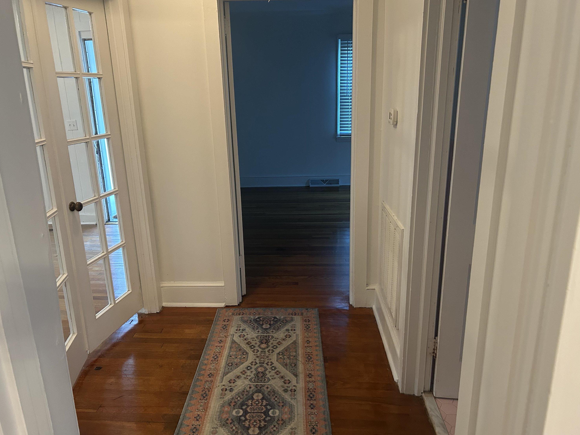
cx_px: 283
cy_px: 216
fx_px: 452
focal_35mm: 27
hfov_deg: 65.3
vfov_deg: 51.4
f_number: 1.5
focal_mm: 5.7
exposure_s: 1/60
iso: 320
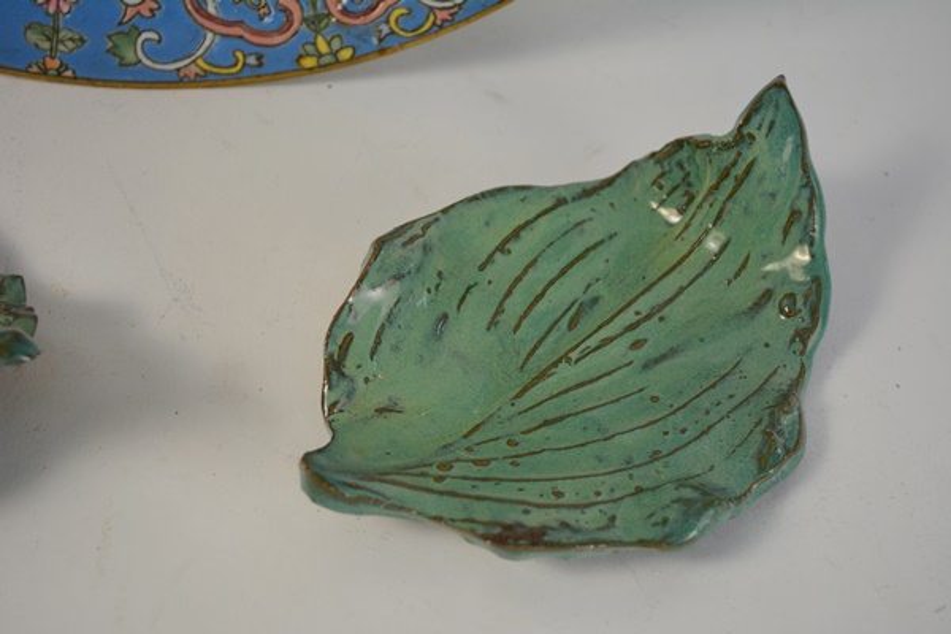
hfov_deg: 30.5
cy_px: 317
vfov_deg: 20.6
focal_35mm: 66
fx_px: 1743
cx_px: 476
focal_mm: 44
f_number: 5.3
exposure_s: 1/125
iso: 400
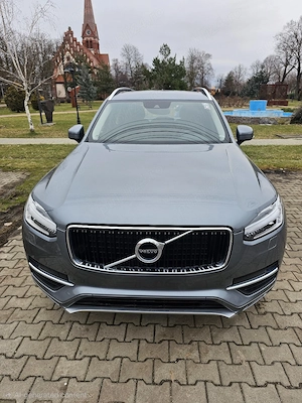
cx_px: 151
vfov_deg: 73.9
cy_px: 202
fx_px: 268
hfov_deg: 58.9
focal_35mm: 23
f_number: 1.7
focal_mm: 6.3
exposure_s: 1/182
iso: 32
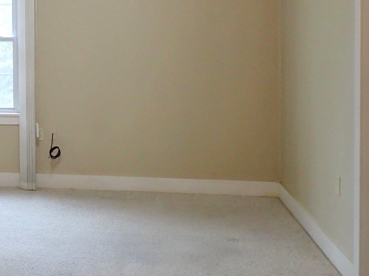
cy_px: 60
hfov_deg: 28.9
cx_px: 4
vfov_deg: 23.0
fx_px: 672
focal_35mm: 63
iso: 200
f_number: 2
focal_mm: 4.5
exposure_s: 1/60
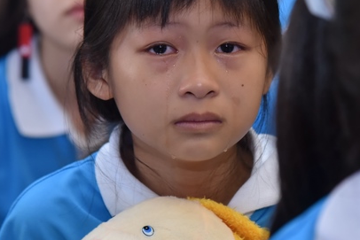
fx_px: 1921
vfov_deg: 7.2
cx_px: 213
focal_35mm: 192
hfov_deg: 10.7
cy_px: 99
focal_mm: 120
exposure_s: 1/125
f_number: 4.5
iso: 1600
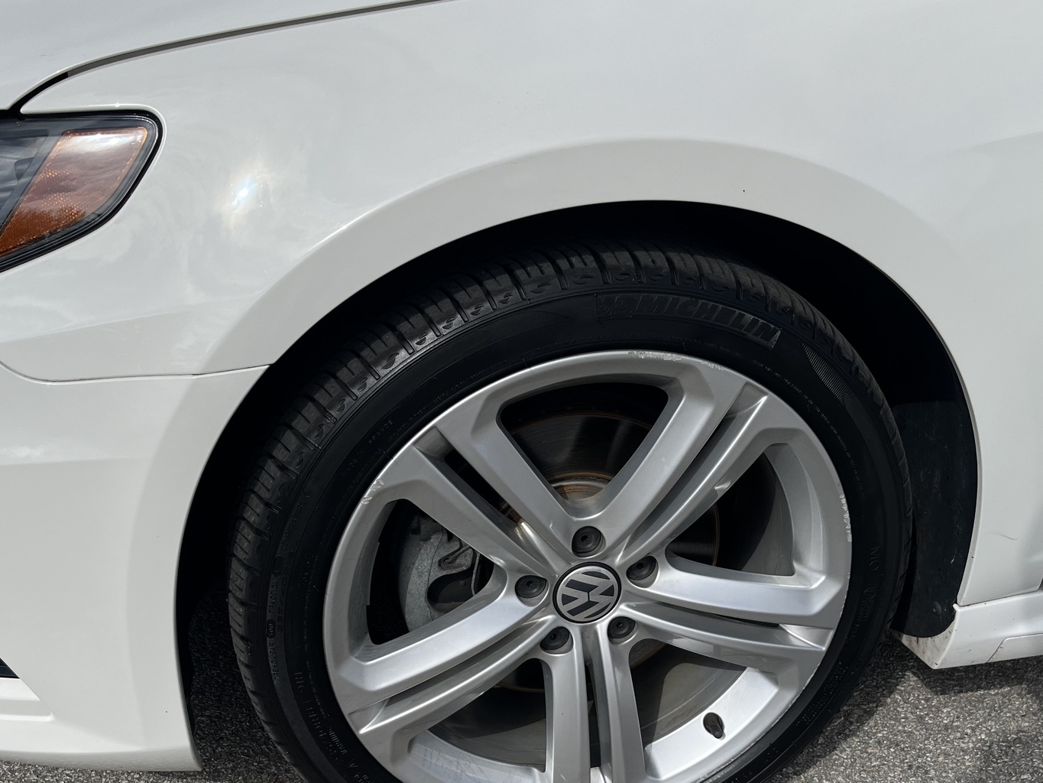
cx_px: 527
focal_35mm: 39
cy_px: 548
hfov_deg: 47.9
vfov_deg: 36.3
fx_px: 1175
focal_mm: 5.1
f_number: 1.6
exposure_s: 1/6494
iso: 50
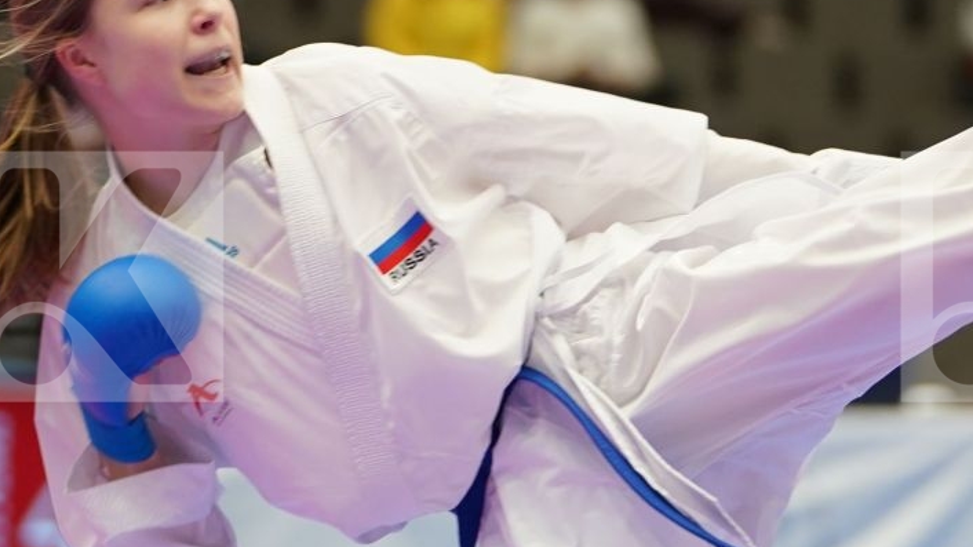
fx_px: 8952
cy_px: 277
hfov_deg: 6.2
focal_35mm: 347
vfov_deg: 3.5
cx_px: 562
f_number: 2.8
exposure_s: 1/500
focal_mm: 130
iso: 1600
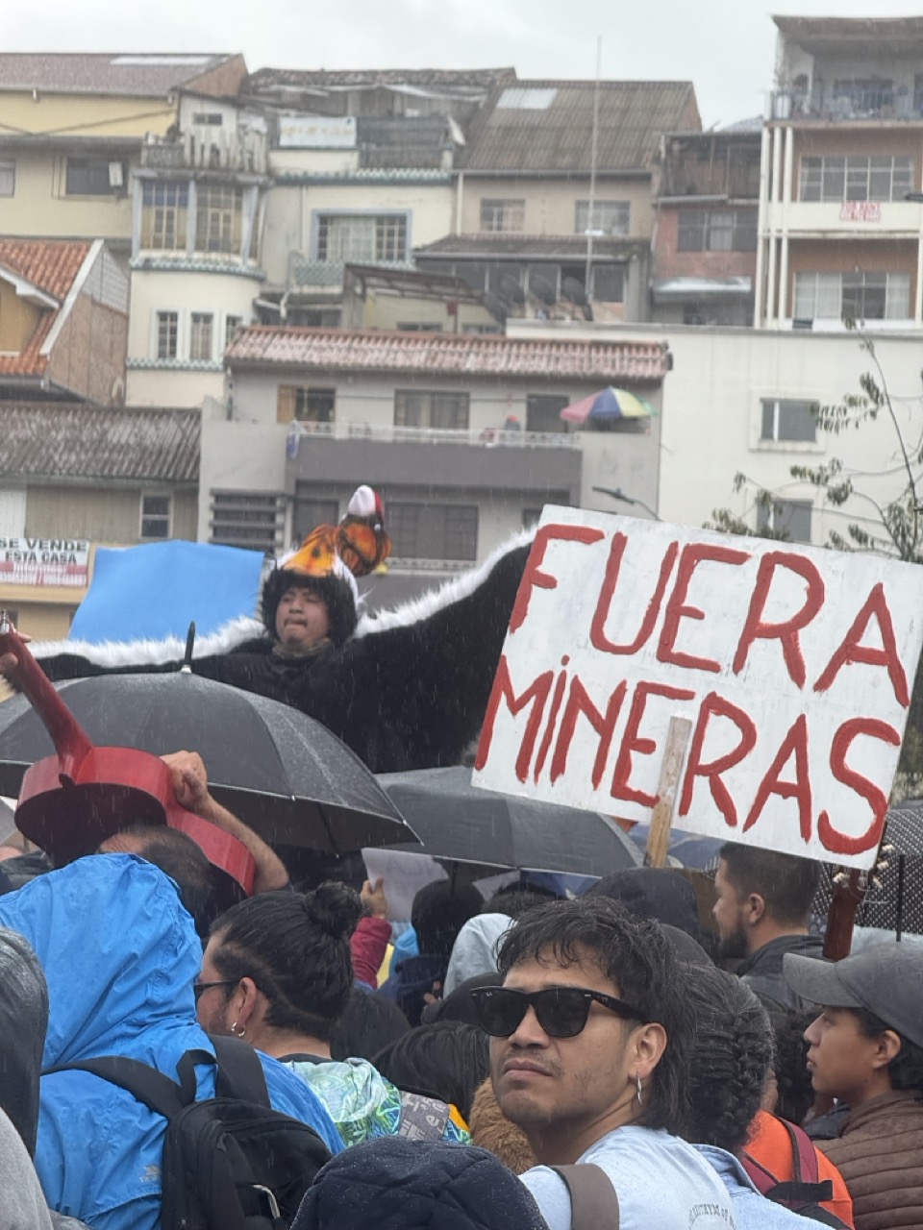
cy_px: 615
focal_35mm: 120
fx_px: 4266
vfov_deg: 16.4
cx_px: 462
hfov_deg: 12.3
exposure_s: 1/352
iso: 64
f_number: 2.8
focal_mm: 15.66
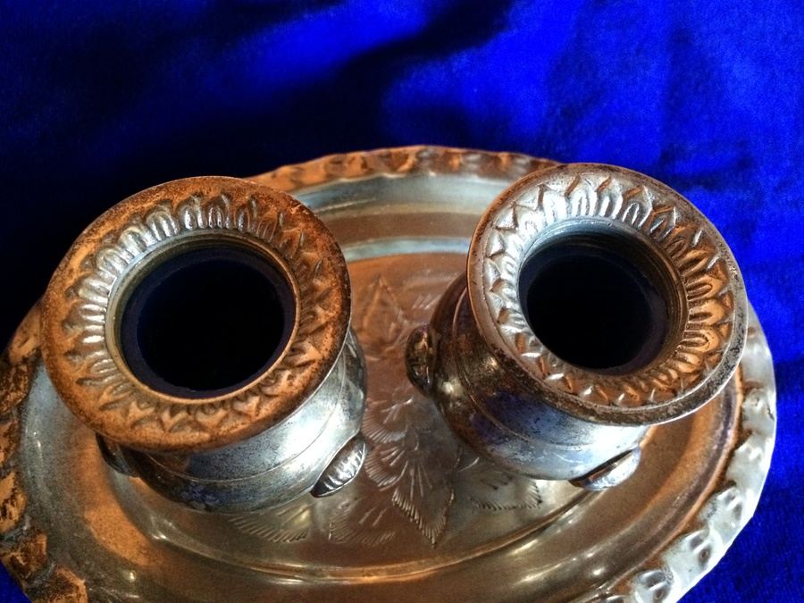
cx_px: 402
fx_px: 697
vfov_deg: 46.8
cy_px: 302
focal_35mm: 30
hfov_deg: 60.0
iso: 400
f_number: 2.2
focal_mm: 4.12
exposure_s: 1/15
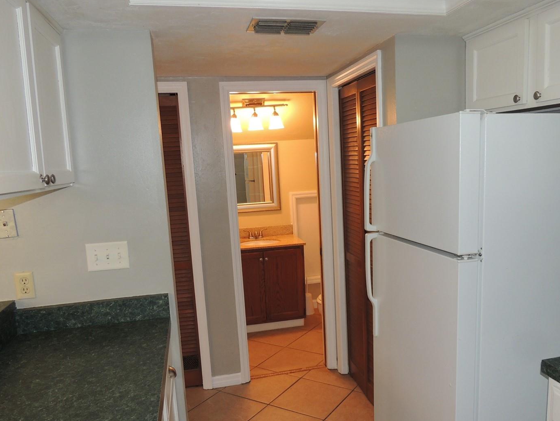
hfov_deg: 63.3
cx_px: 306
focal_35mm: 28
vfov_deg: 49.7
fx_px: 453
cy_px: 233
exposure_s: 1/30
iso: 200
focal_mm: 4.3
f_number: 3
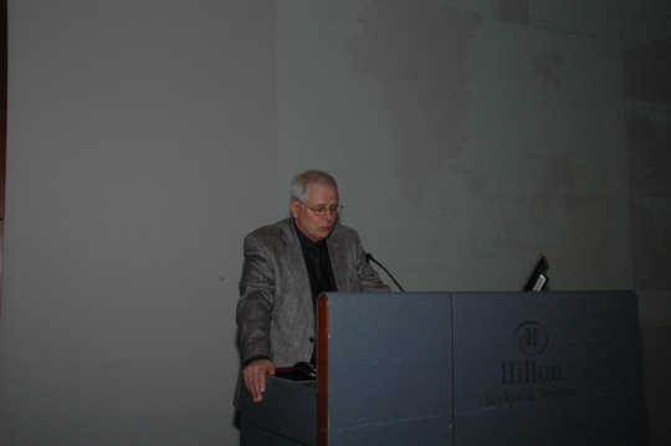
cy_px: 223
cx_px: 336
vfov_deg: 34.1
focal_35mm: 39
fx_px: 726
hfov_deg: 49.6
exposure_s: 1/80
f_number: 16
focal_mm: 26
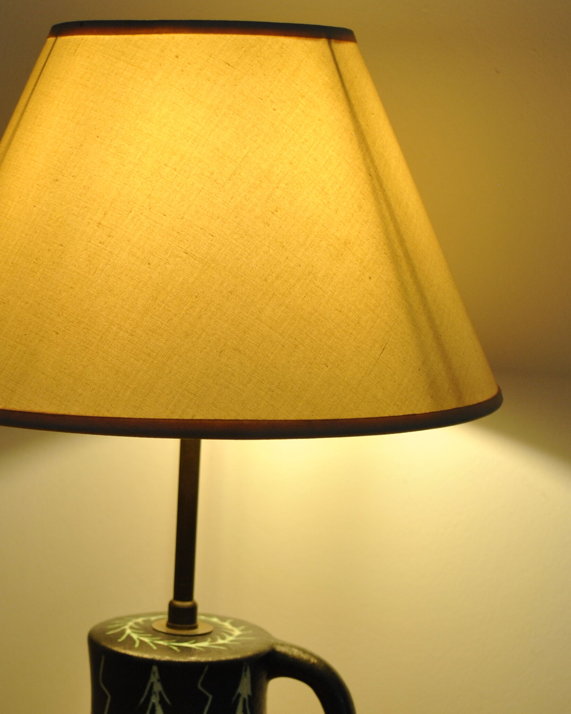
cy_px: 501
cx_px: 169
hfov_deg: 17.0
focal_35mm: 90
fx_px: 1902
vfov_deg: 21.2
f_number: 5
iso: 200
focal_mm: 34
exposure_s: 1/40
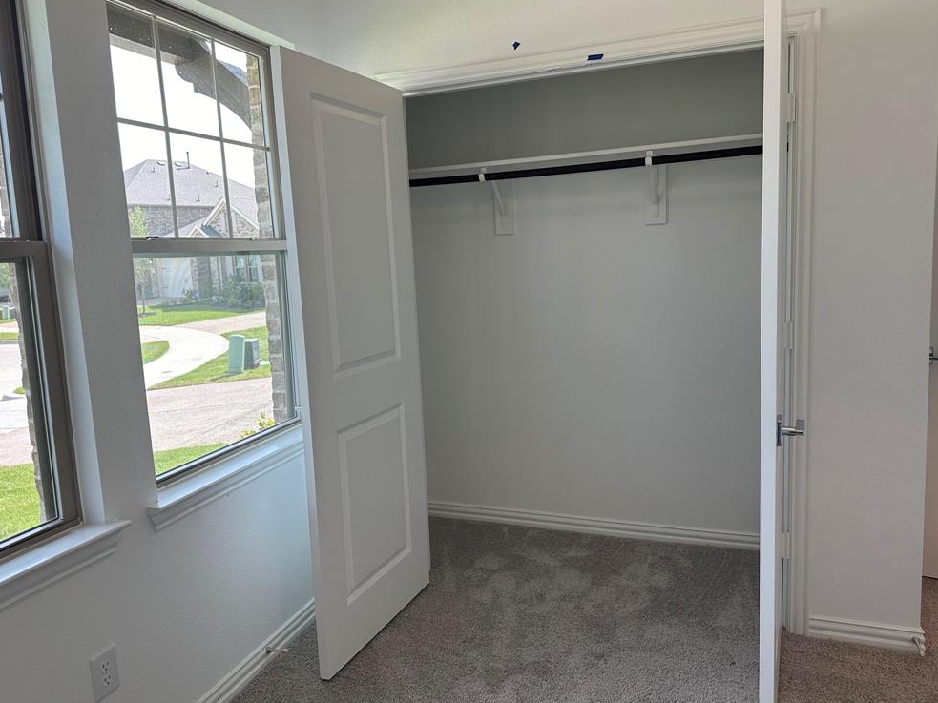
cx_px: 459
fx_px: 677
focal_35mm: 25
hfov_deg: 69.4
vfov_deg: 54.9
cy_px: 342
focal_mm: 6.86
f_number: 1.78
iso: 80
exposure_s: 1/234
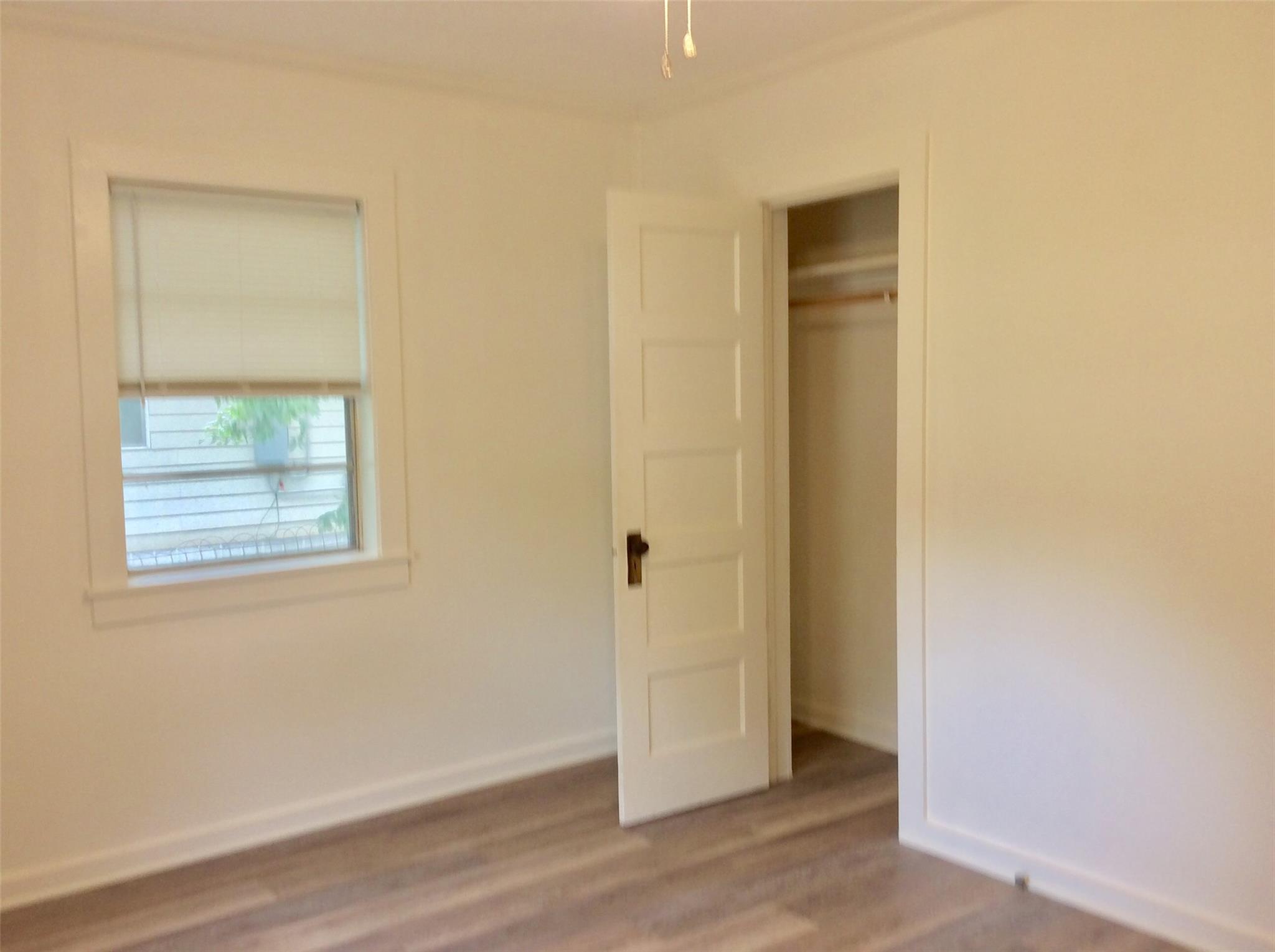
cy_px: 476
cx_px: 638
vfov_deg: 44.0
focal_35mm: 32
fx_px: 1177
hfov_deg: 56.9
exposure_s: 1/24
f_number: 2.4
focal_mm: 3.3
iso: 40
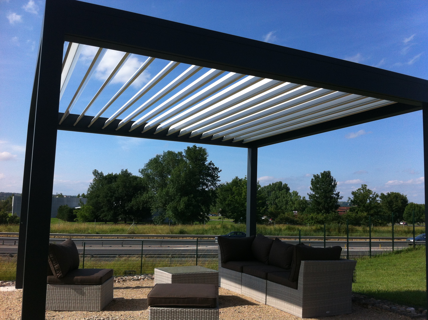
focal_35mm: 35
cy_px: 160
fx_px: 432
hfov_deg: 52.7
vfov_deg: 40.6
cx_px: 214
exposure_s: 1/1608
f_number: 2.8
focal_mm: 3.85
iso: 80
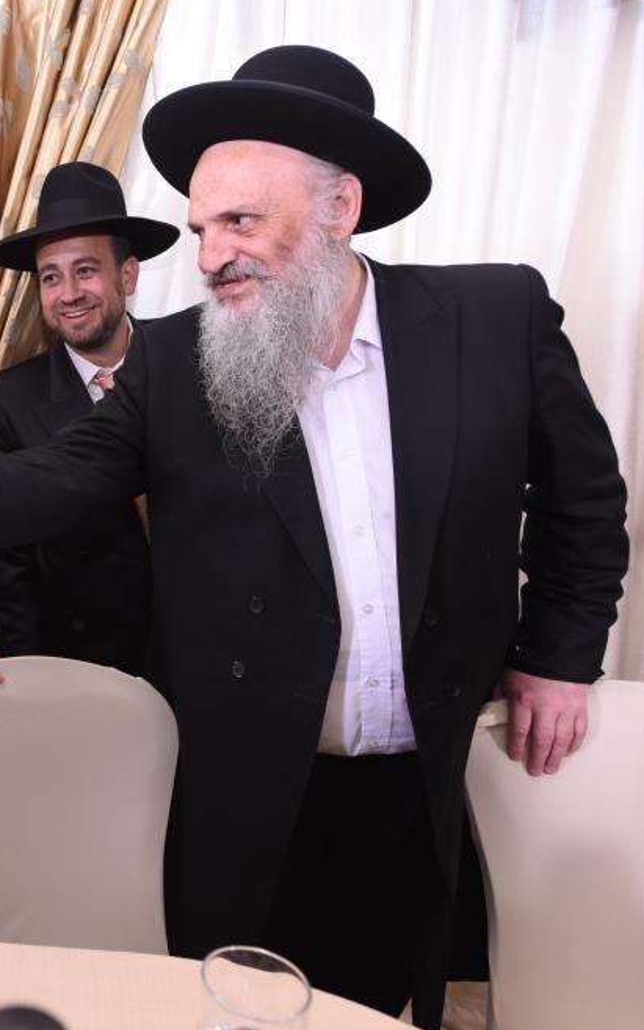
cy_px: 504
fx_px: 758
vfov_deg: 68.4
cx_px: -60
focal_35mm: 27
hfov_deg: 38.4
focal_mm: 17
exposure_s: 1/100
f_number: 4.5
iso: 400
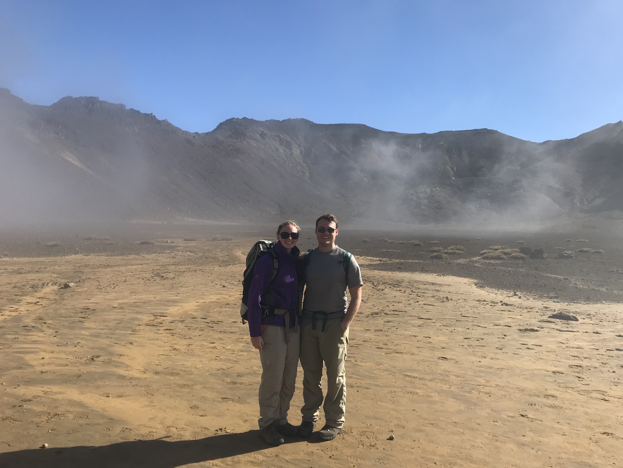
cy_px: 234
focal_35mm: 28
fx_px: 504
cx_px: 312
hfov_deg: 63.4
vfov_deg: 49.7
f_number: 1.8
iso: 20
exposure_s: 1/2740
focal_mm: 3.99
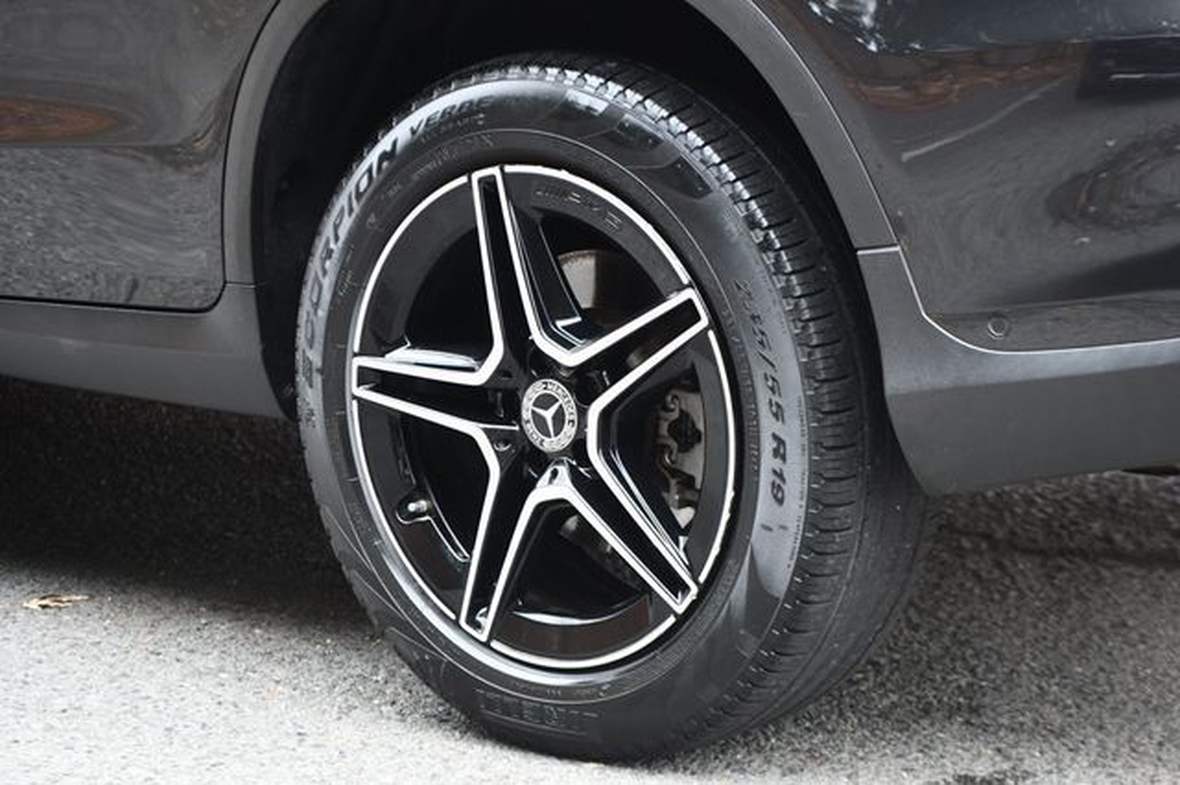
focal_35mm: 127
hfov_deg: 16.1
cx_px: 590
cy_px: 392
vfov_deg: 10.8
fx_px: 4160
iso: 800
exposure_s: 1/160
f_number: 4.8
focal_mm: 85
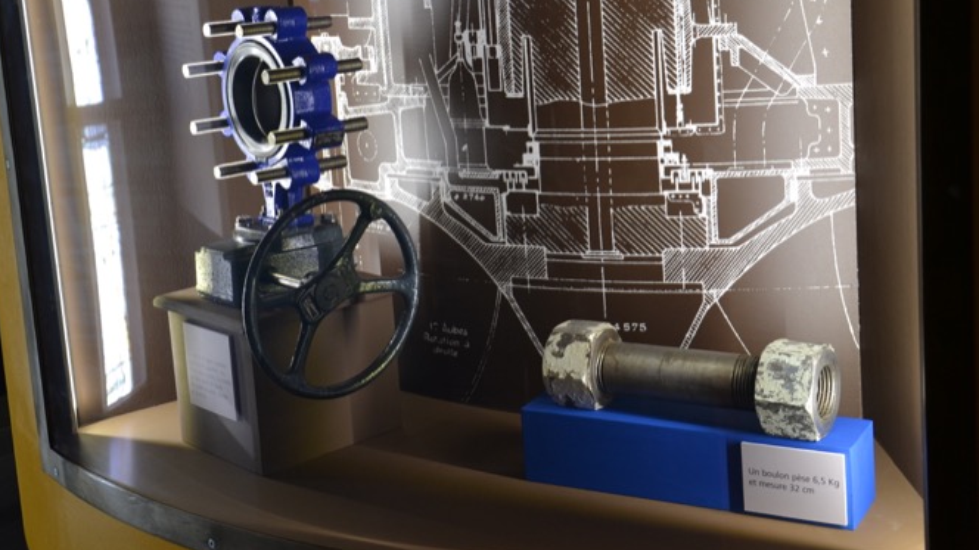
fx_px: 1375
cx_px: 484
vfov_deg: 22.5
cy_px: 170
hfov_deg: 39.2
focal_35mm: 53
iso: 400
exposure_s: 1/25
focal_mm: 28
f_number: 4
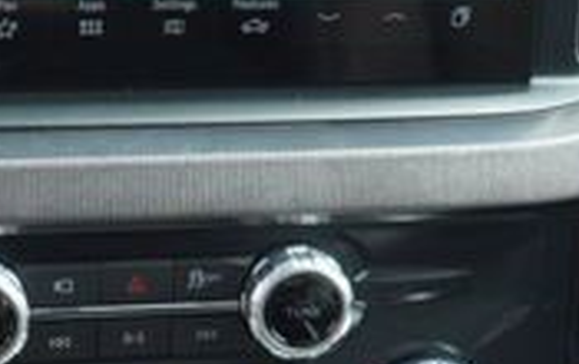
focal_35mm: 143
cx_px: 397
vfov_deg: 9.2
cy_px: 165
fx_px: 2260
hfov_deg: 14.6
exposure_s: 1/100
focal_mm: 16
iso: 100
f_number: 5
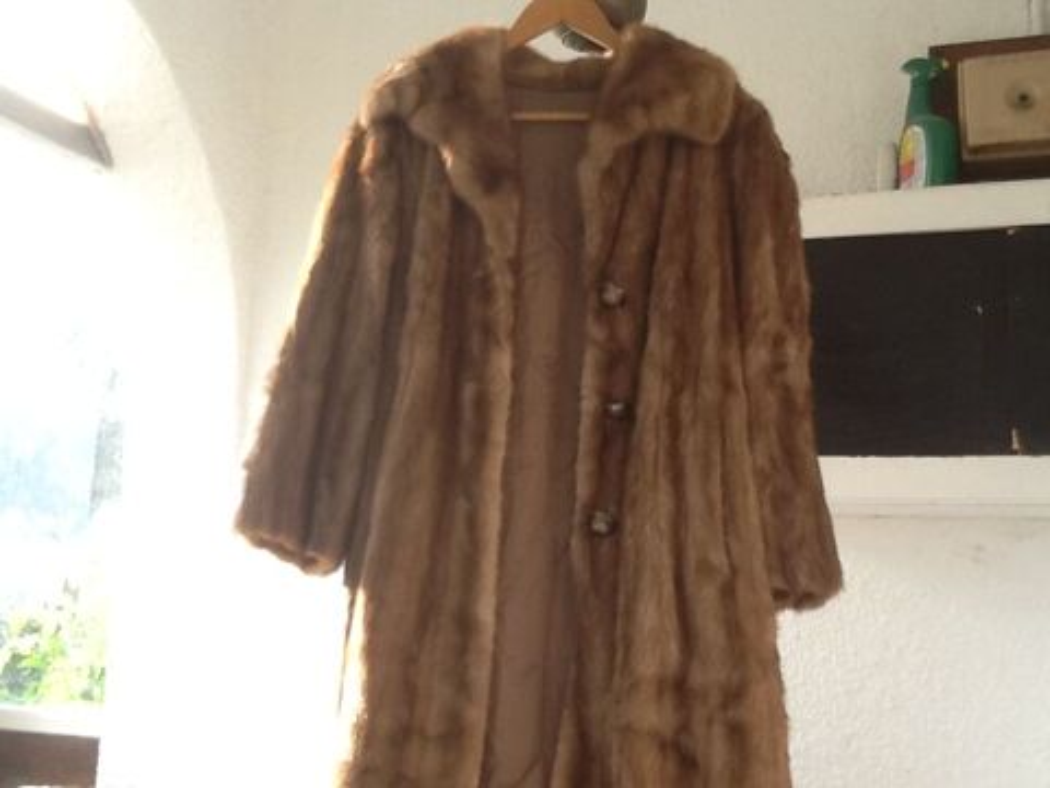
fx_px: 1335
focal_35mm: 44
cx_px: 525
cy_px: 394
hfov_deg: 42.9
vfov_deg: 32.9
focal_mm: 2.03
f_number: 2.4
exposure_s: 1/120
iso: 50
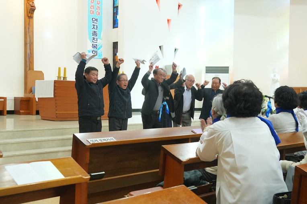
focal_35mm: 44
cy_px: 102
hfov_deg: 45.0
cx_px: 154
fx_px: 371
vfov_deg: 30.8
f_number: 6.3
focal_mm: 29
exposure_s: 1/100
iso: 4000
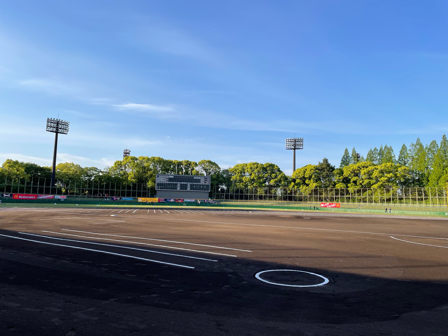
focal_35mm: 26
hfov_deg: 67.3
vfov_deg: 53.1
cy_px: 168
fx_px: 336
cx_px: 224
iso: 32
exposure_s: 1/2304
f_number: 1.6
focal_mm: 4.2
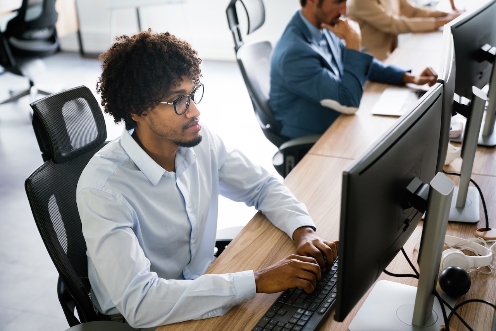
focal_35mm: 52
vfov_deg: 26.0
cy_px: 166
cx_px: 248
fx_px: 717
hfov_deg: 38.2
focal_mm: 52
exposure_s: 1/250
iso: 1250
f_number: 2.8
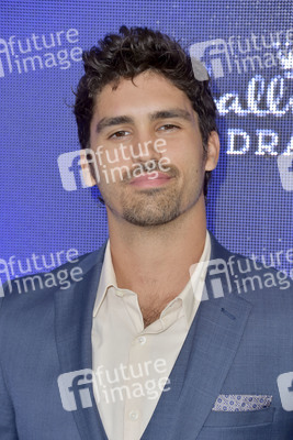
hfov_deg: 7.6
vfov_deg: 11.4
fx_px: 2195
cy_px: 220
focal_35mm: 180
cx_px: 146
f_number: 7.1
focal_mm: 180
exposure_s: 1/250
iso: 320
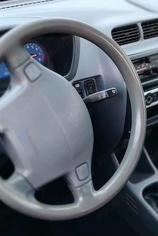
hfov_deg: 23.0
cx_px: 94
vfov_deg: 33.9
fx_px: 388
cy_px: 105
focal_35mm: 59
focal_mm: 5.25
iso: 259
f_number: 4
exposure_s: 1/25
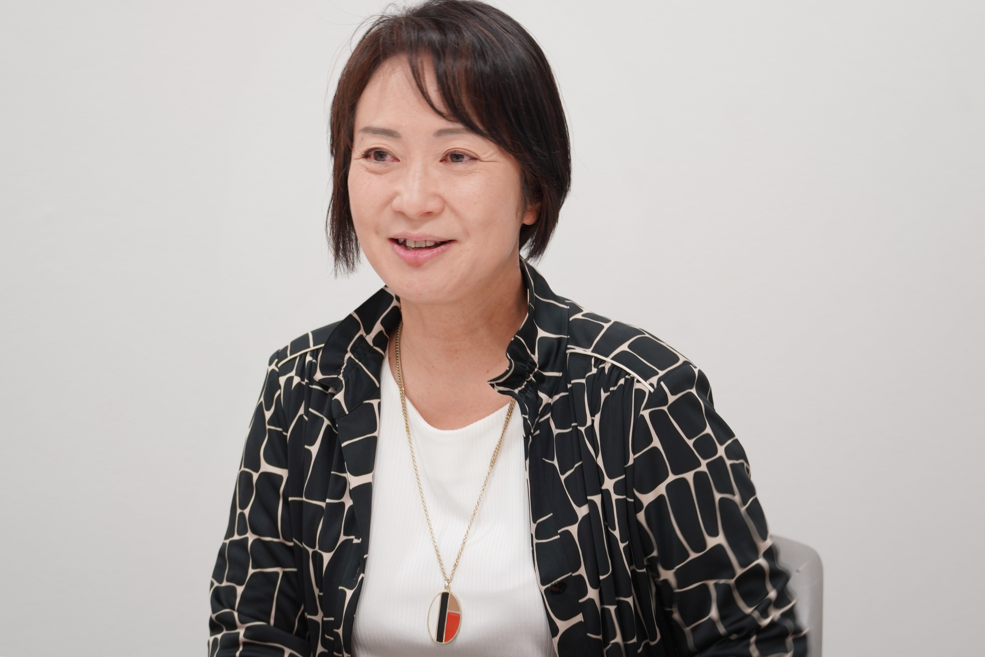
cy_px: 299
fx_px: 3201
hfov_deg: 17.5
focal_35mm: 117
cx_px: 467
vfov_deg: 11.7
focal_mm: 104
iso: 500
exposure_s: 1/50
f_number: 5
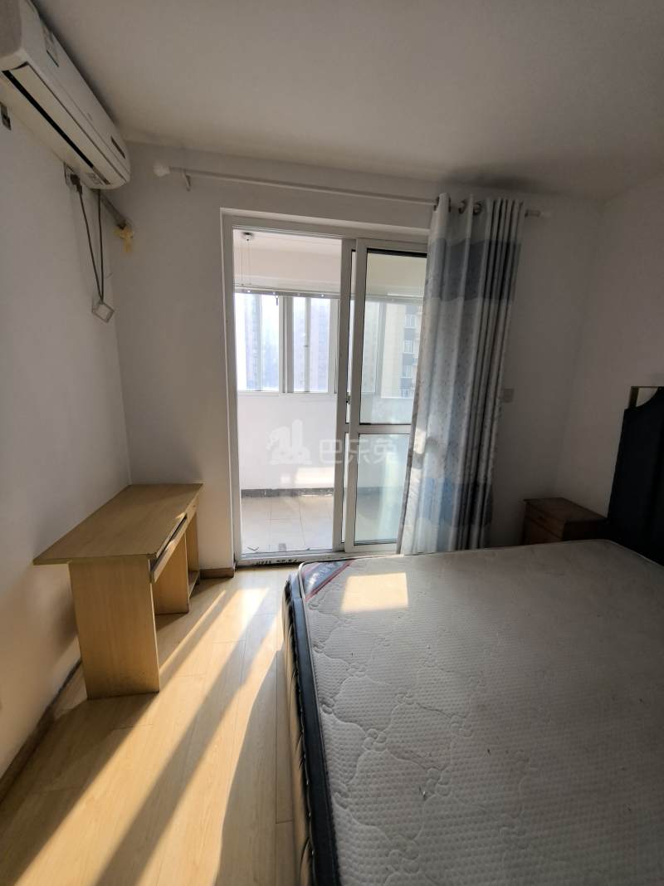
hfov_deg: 89.9
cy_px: 443
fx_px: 333
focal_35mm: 13
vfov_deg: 106.2
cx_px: 332
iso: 50
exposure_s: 1/123
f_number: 2.2
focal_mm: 1.95
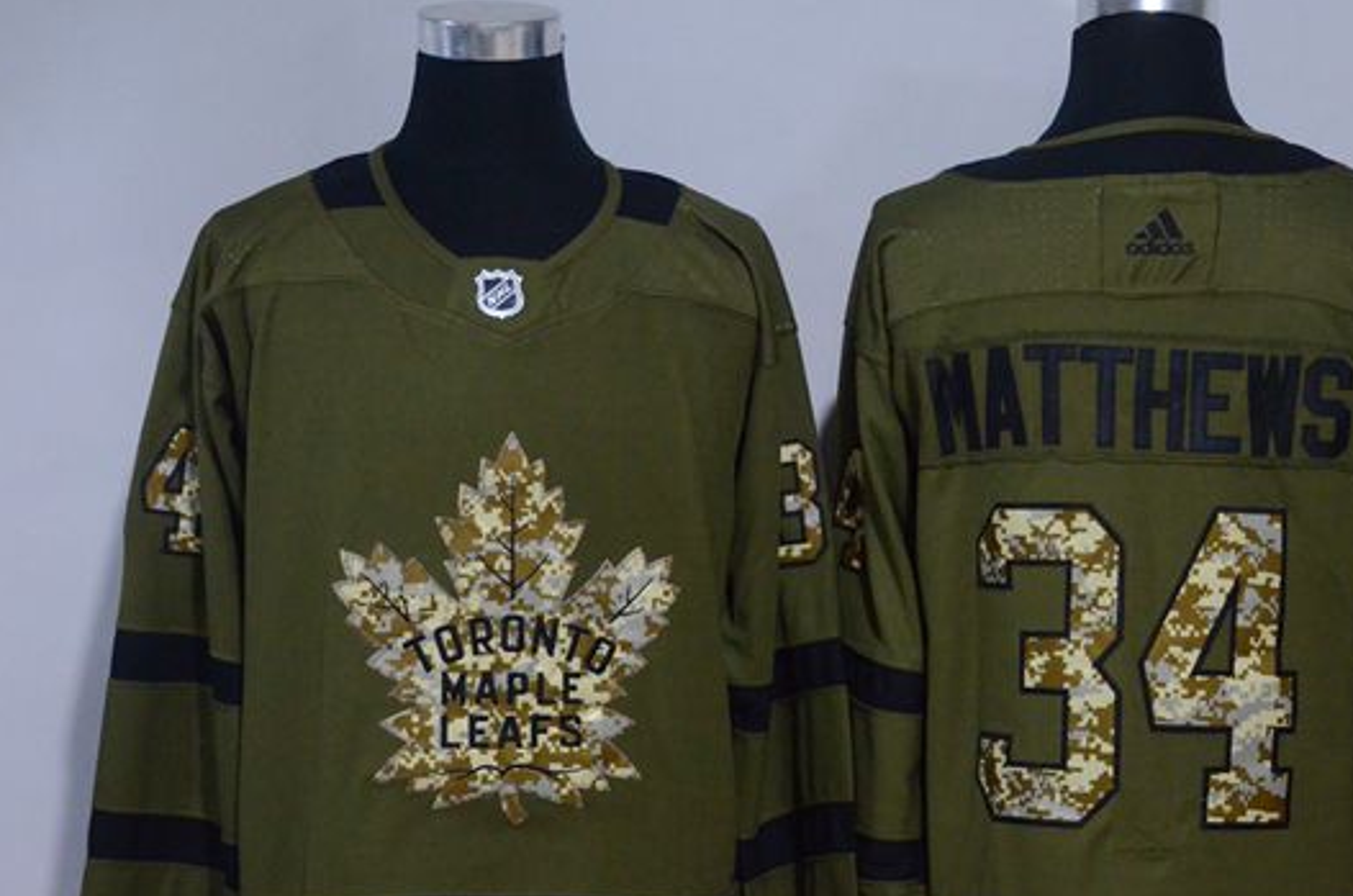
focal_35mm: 91
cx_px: 878
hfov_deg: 22.4
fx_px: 3413
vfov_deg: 14.9
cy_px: 578
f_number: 4.5
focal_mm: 40
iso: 4000
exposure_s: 1/60
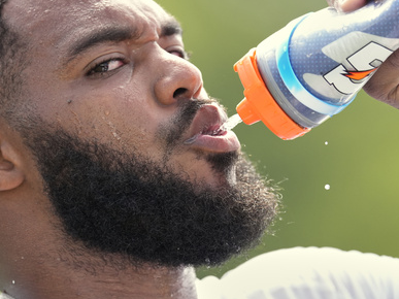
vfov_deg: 1.9
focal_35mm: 763
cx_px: 173
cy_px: 141
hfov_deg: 2.6
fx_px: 8792
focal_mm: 600
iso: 2500
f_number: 4
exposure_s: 1/4000
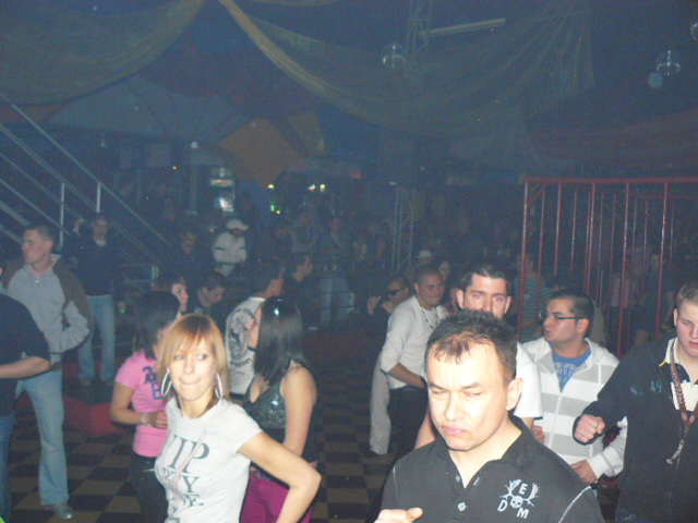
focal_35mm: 36
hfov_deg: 51.4
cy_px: 262
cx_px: 349
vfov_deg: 39.7
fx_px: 726
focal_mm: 6
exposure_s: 1/60
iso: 320
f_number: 2.8
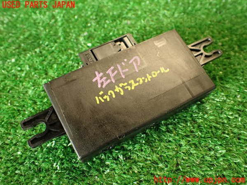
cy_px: 92
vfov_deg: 44.2
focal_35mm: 32
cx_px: 124
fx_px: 228
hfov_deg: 56.8
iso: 200
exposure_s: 1/30
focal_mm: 5.79
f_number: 2.4
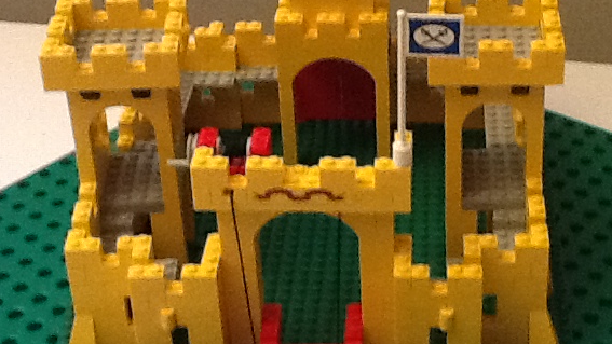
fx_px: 957
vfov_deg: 20.4
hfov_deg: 35.1
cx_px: 413
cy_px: 168
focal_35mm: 59
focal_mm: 2.03
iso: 400
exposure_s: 1/17
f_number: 2.4
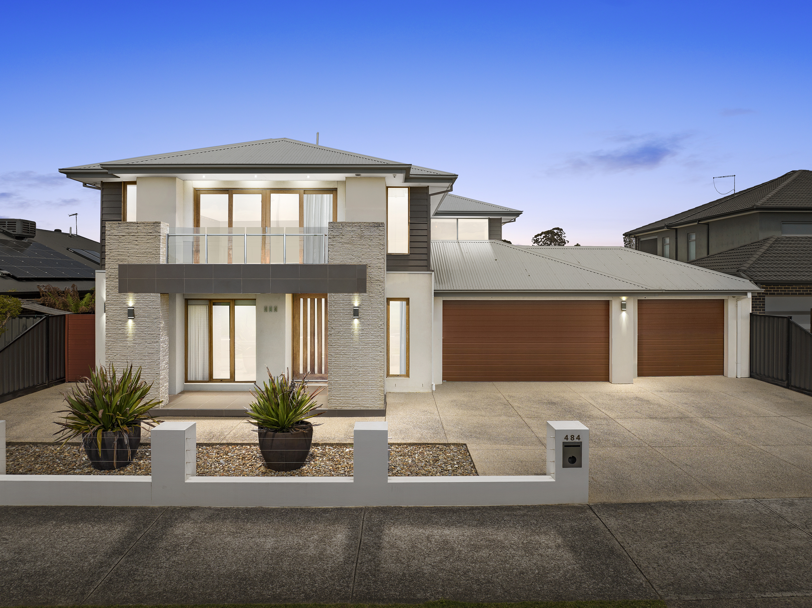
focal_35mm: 24
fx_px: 563
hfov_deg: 71.6
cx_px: 406
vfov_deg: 56.8
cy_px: 304
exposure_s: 1/50
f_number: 2.8
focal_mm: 12.29
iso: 100
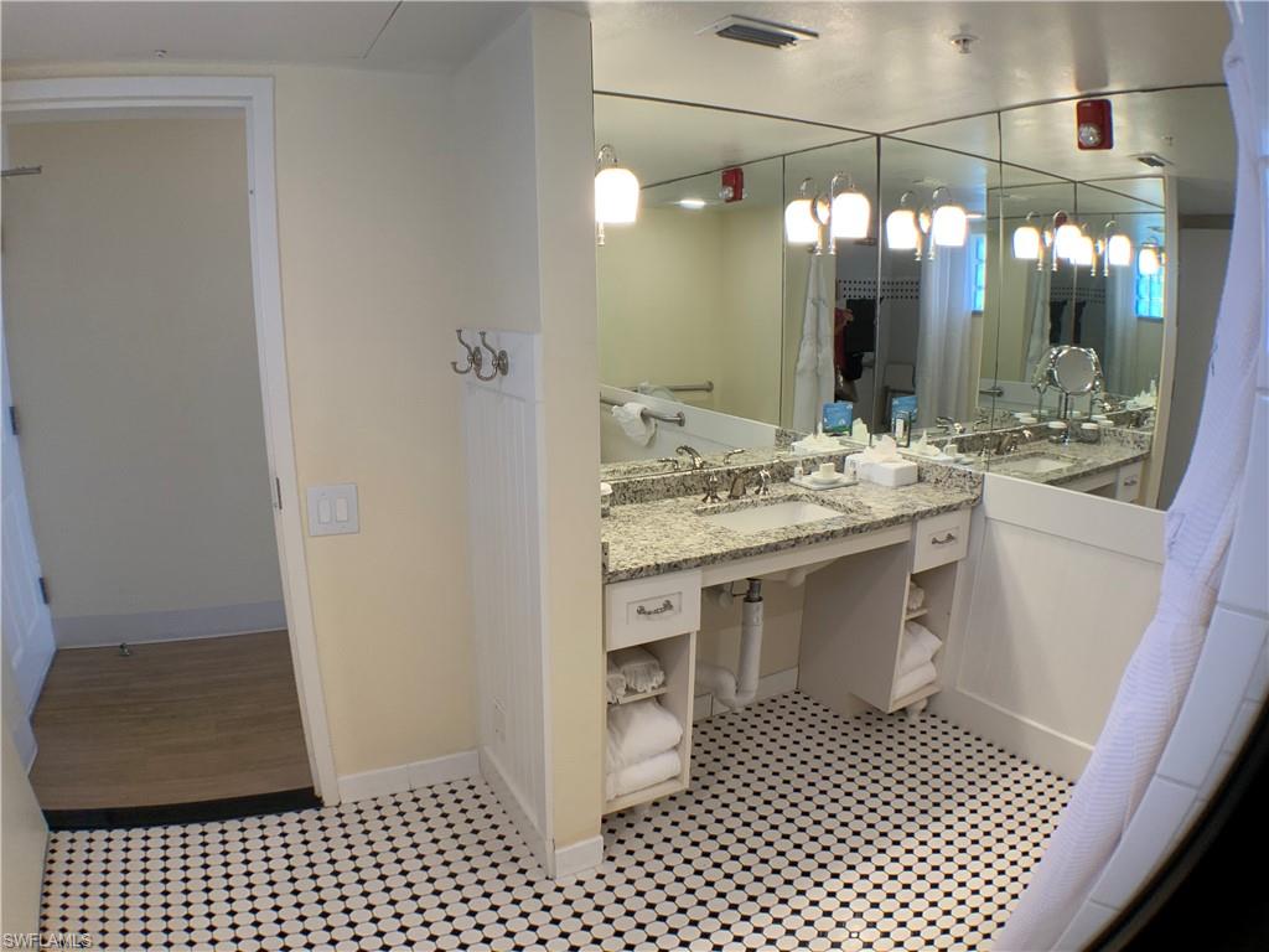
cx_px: 634
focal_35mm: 29
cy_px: 476
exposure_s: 1/60
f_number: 1.8
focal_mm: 3
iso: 50
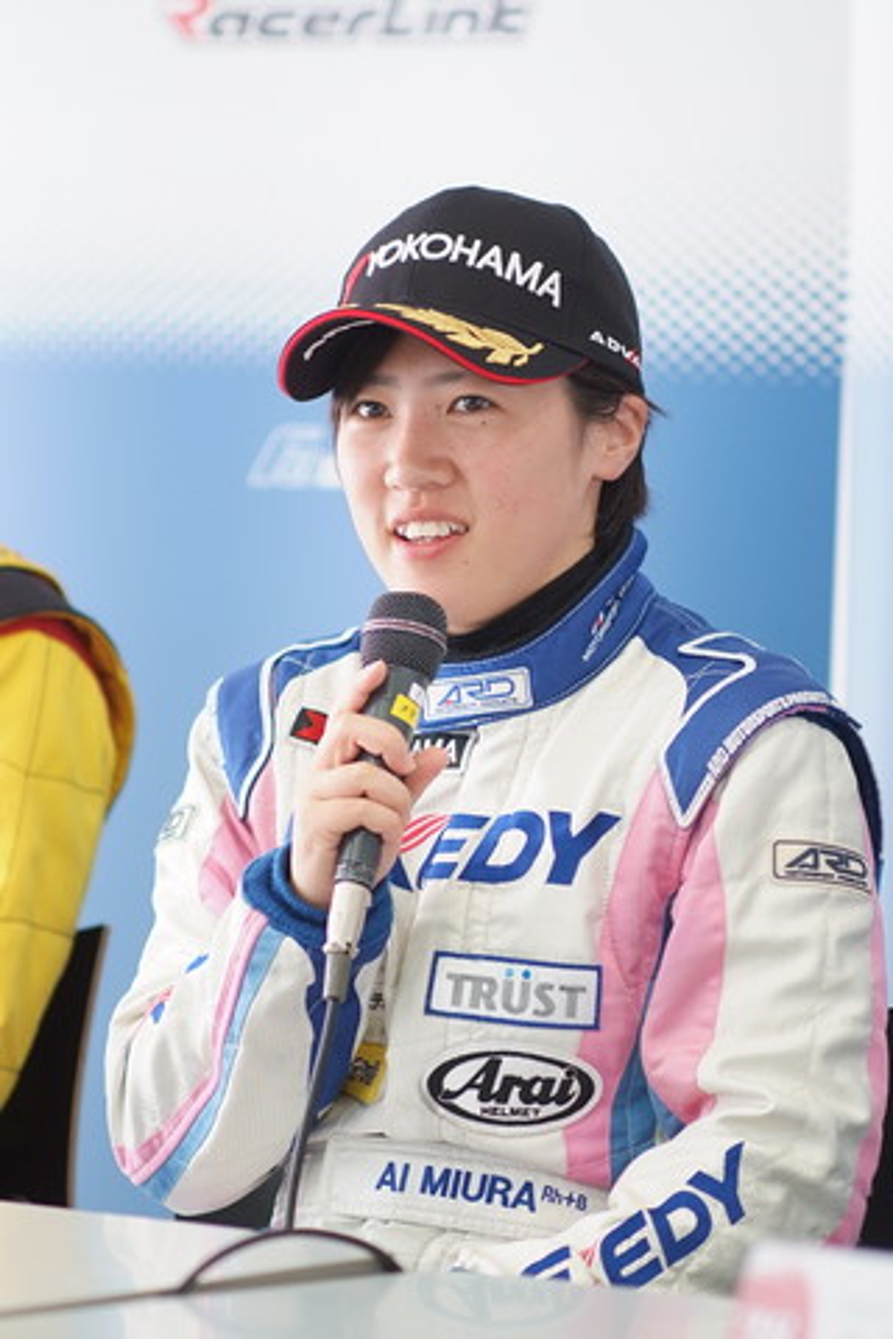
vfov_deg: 13.0
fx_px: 5878
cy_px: 670
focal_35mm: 158
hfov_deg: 8.7
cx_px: 446
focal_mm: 105
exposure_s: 1/125
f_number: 2.5
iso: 800
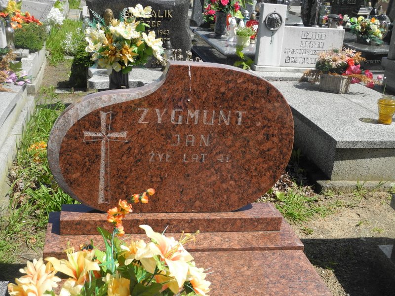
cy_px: 148
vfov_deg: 32.2
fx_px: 513
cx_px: 198
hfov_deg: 42.1
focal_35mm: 45
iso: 100
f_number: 3.2
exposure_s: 1/1000
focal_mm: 9.7
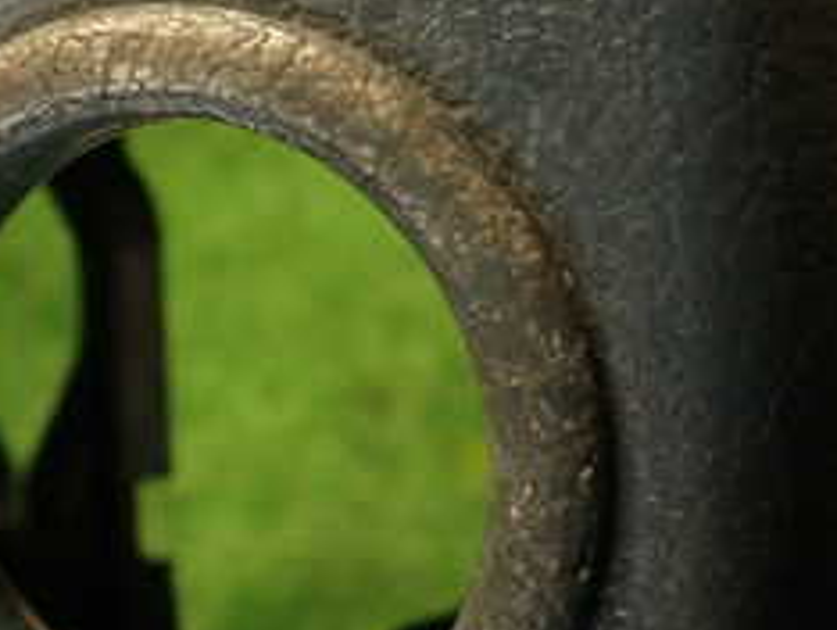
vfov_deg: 23.0
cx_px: 68
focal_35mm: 64
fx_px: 1549
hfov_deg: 28.9
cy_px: 333
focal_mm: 4.5
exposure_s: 1/30
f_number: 2
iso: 320
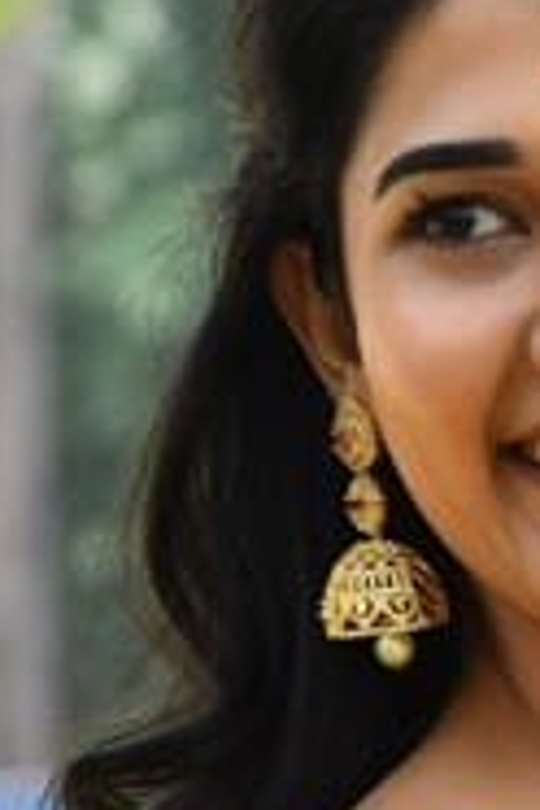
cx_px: 915
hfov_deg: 3.1
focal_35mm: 439
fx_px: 9877
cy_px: 1476
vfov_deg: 4.6
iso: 200
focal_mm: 85
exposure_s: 1/160
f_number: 4.5
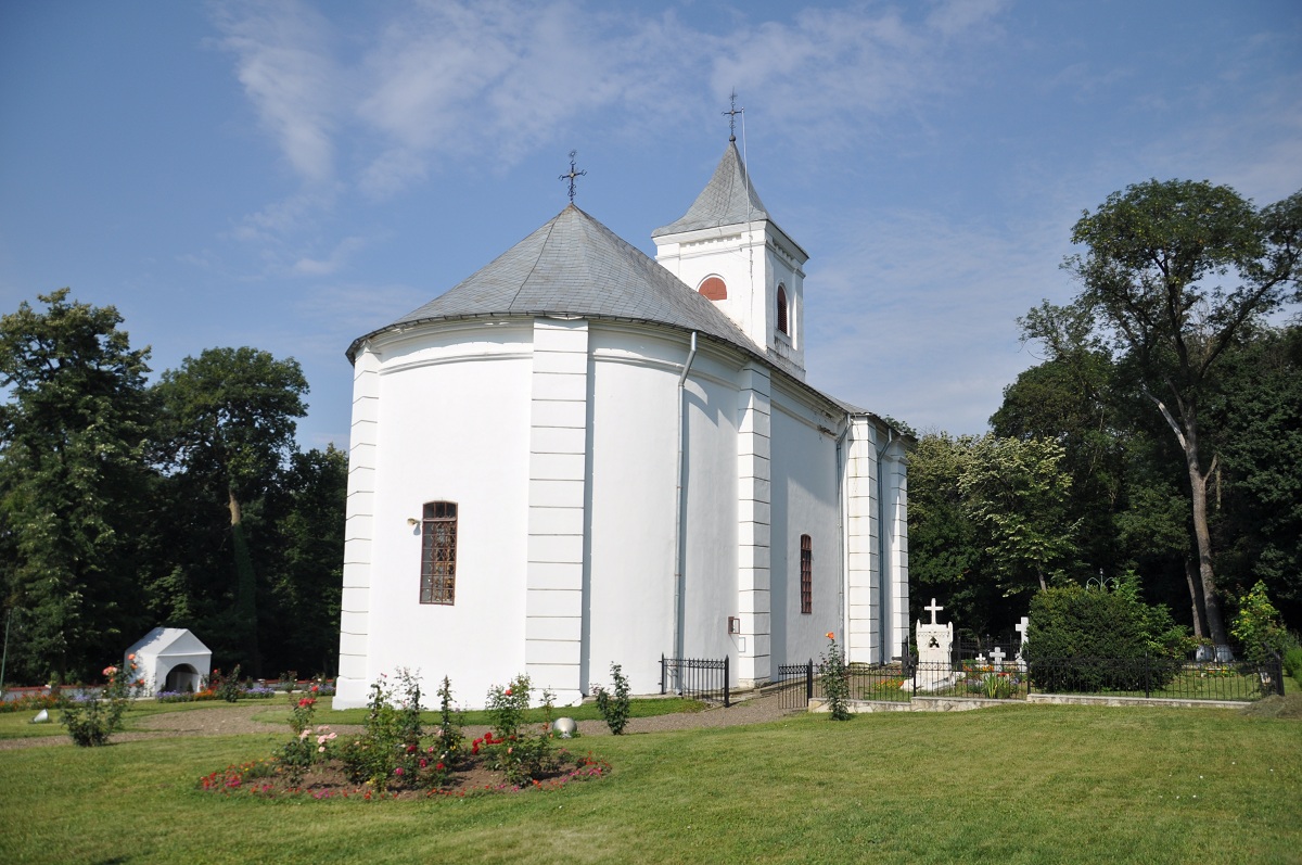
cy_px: 432
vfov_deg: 47.8
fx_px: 975
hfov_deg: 67.4
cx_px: 651
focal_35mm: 27
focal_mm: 18
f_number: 22
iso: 200
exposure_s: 1/3200
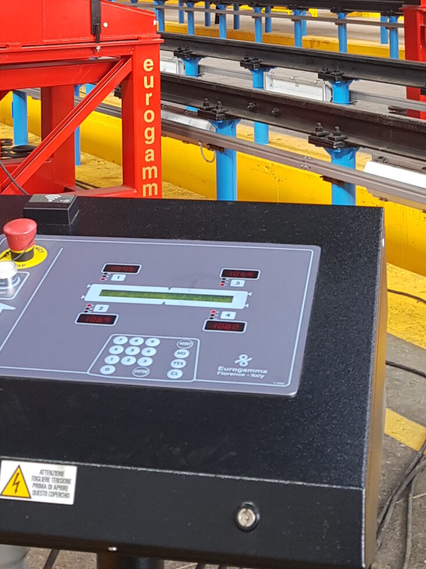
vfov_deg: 26.3
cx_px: 163
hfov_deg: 21.6
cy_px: -56
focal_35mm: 68
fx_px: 1116
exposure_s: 1/50
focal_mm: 4.2
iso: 64
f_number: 1.7
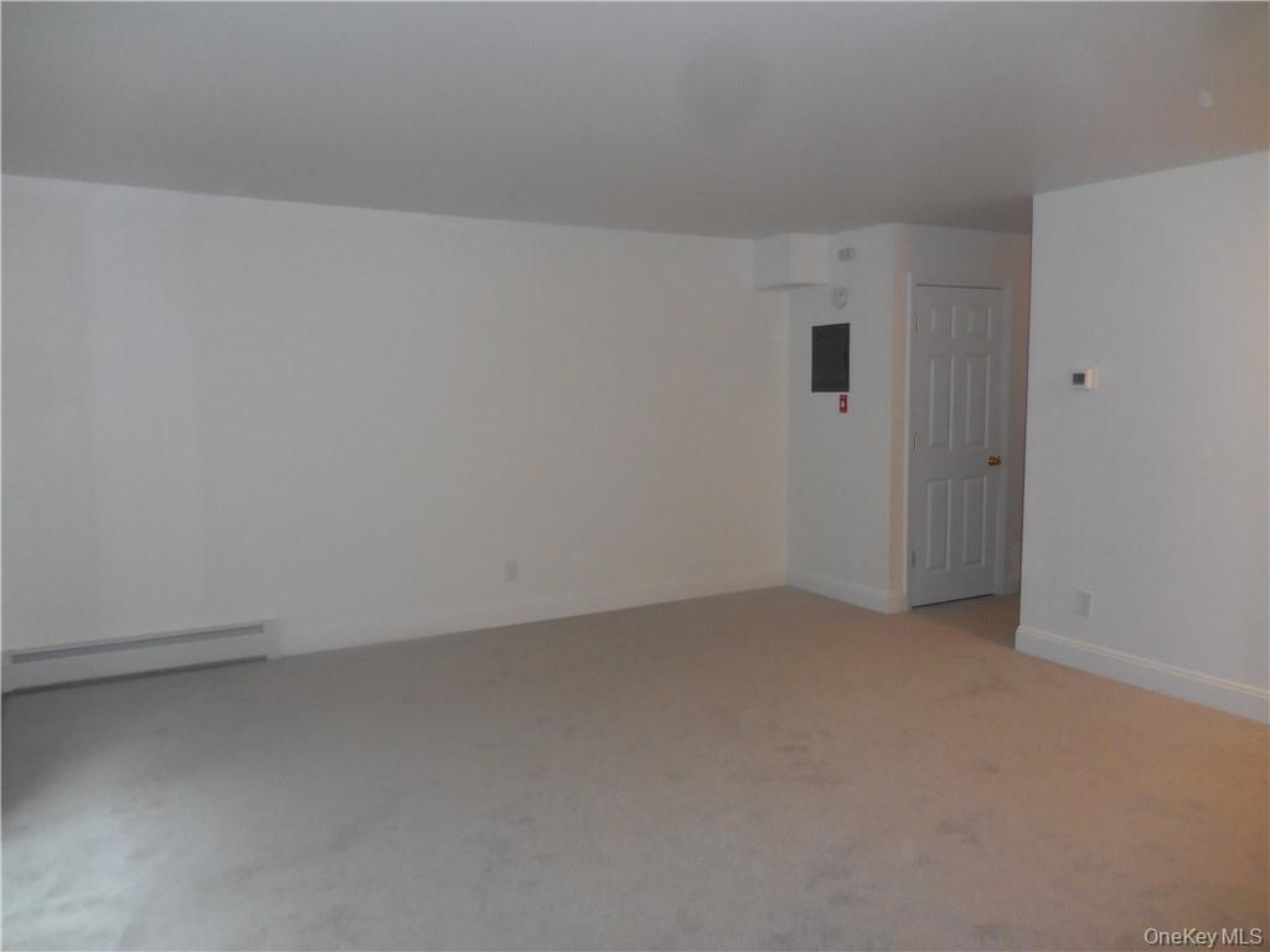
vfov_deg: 54.9
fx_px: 917
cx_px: 635
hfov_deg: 69.4
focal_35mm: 25
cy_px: 476
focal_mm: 4.5
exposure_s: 1/25
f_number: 3.3
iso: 320
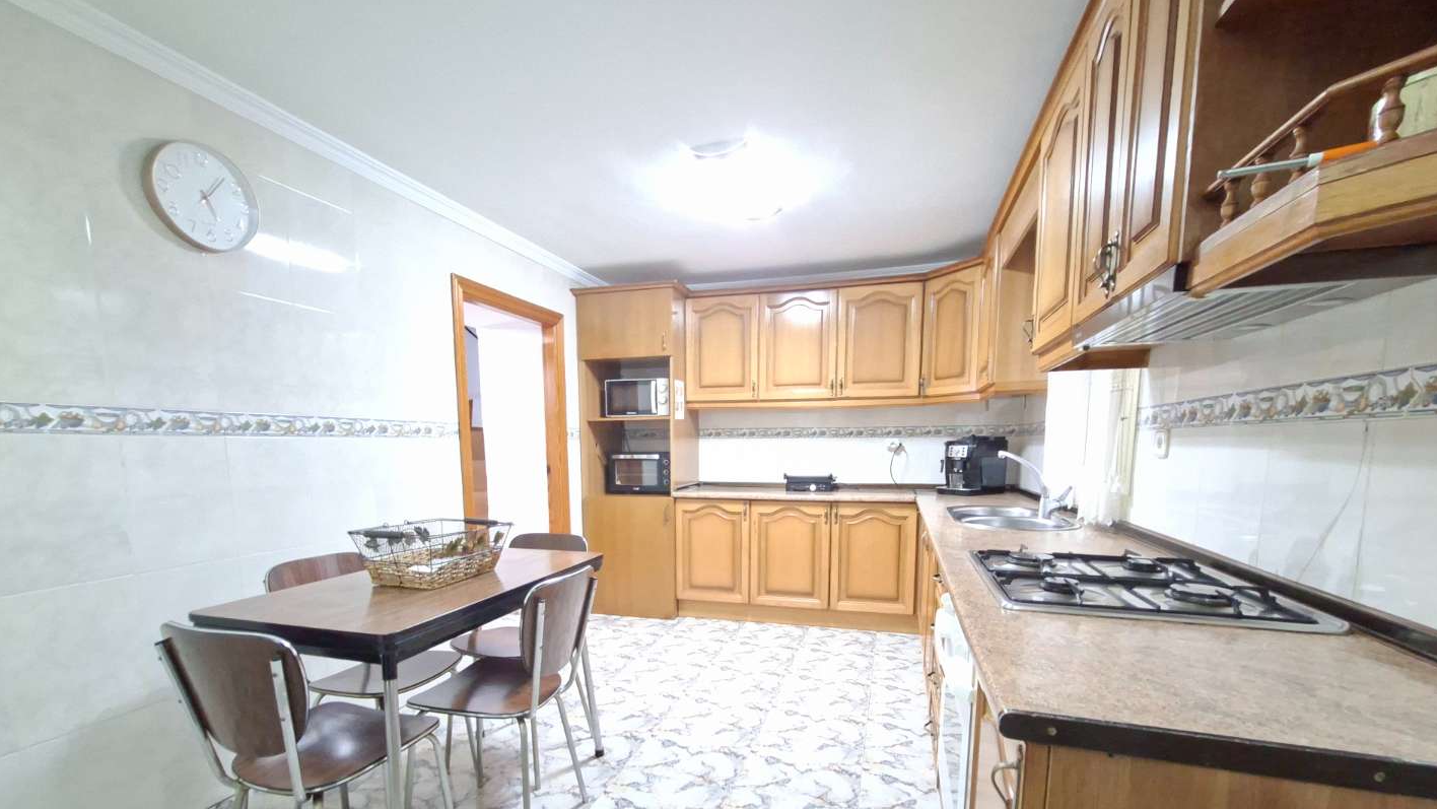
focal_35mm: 15
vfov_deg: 69.1
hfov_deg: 102.9
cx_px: 693
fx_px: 572
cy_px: 519
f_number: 2.2
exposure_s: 1/14
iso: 800
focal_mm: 1.74
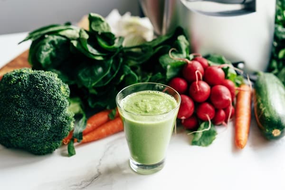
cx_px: 142
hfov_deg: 36.2
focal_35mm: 55
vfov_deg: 24.6
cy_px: 95
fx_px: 435
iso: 100
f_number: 2.8
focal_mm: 55
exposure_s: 1/160
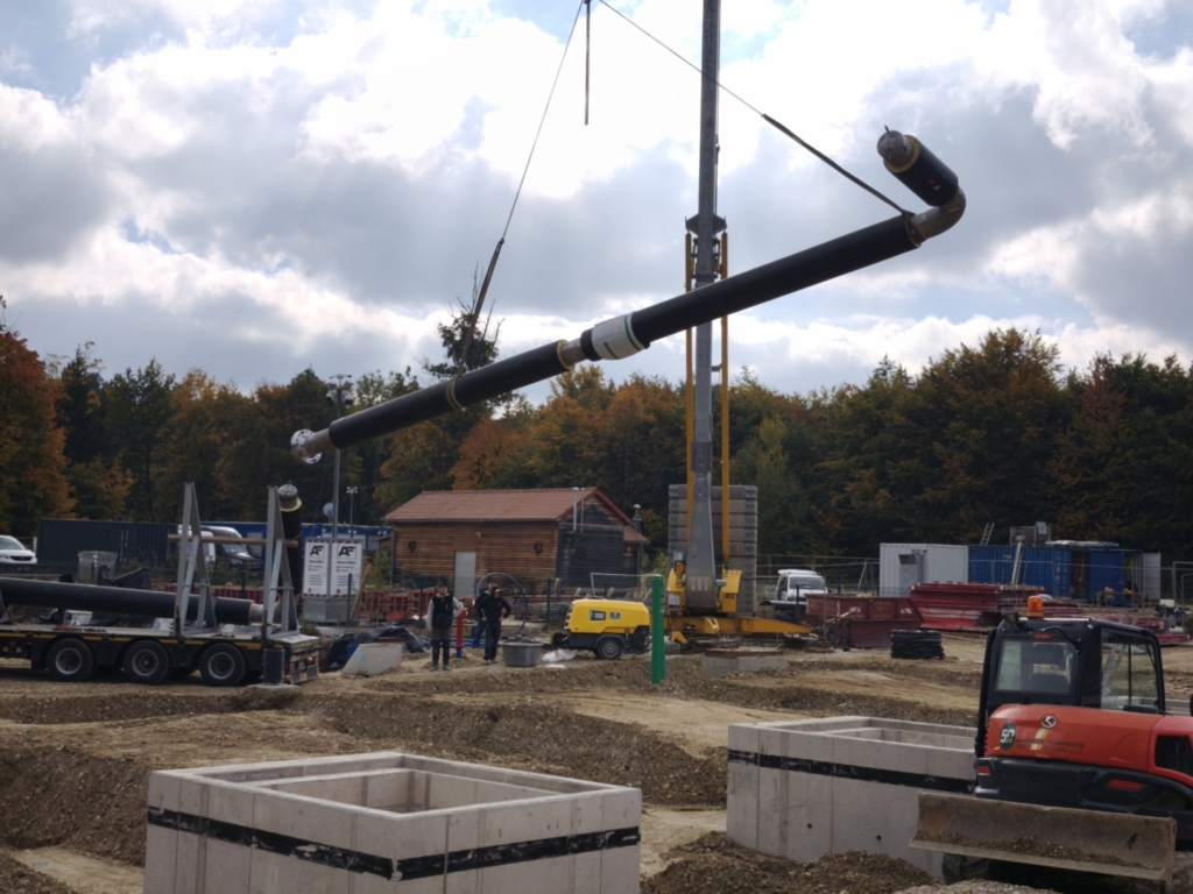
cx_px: 596
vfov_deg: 31.5
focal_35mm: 46
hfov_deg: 41.2
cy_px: 447
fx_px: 1585
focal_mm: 6.57
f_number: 1.6
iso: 50
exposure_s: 1/3906
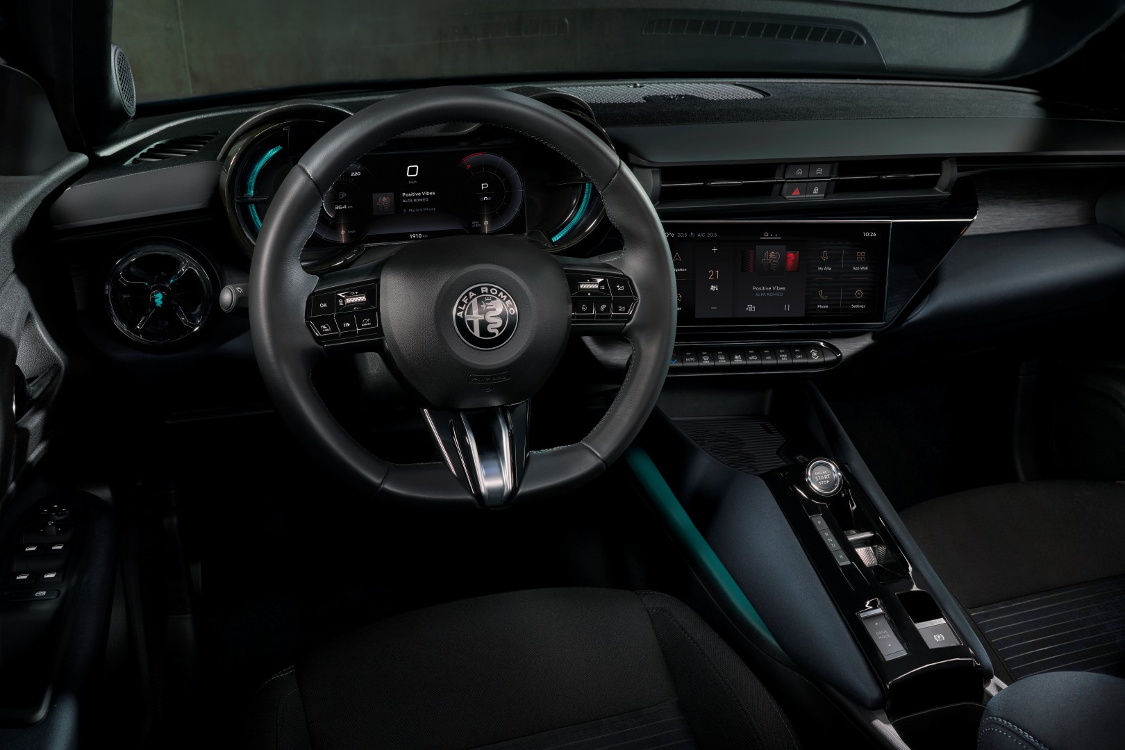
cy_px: 375
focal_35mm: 32
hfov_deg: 59.5
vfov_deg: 41.7
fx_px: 984
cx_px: 562
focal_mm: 31.5
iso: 125
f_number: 10
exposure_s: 1/15
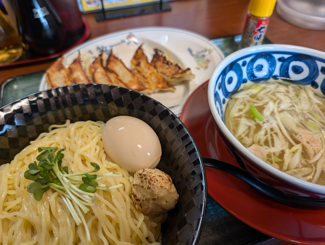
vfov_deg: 56.9
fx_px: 226
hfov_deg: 71.5
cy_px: 122
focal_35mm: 24
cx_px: 162
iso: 30
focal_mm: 6.9
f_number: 1.68
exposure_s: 1/23.8
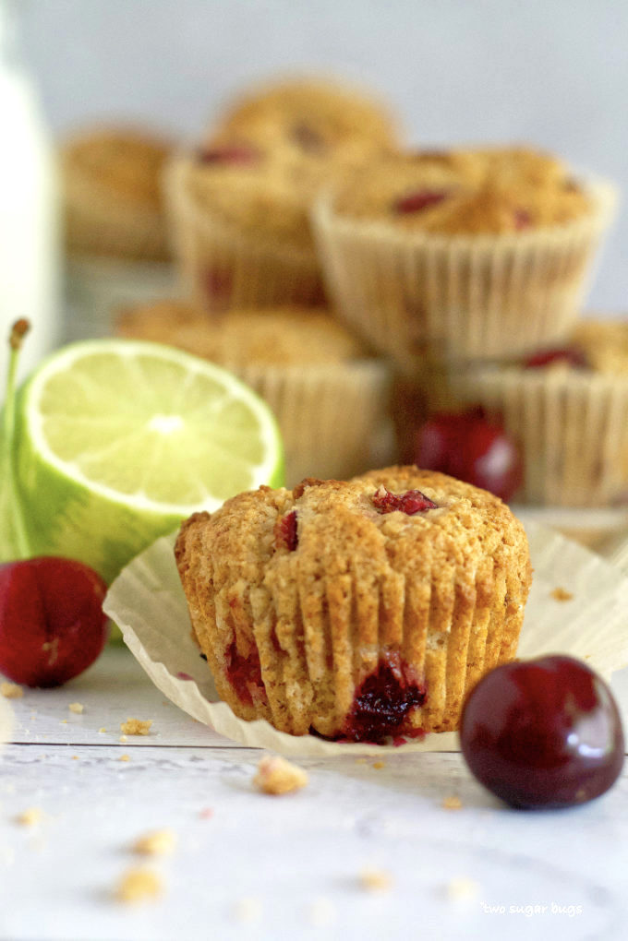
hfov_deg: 18.2
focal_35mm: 75
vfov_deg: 27.0
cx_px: 314
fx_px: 1962
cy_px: 470
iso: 800
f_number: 2.8
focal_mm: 50
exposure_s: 1/50
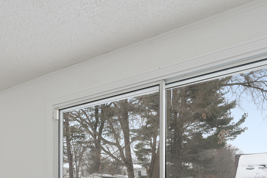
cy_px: 194
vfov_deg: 32.6
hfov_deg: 49.1
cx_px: 43
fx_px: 267
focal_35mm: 36
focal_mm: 16
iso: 400
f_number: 8
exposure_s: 1/80
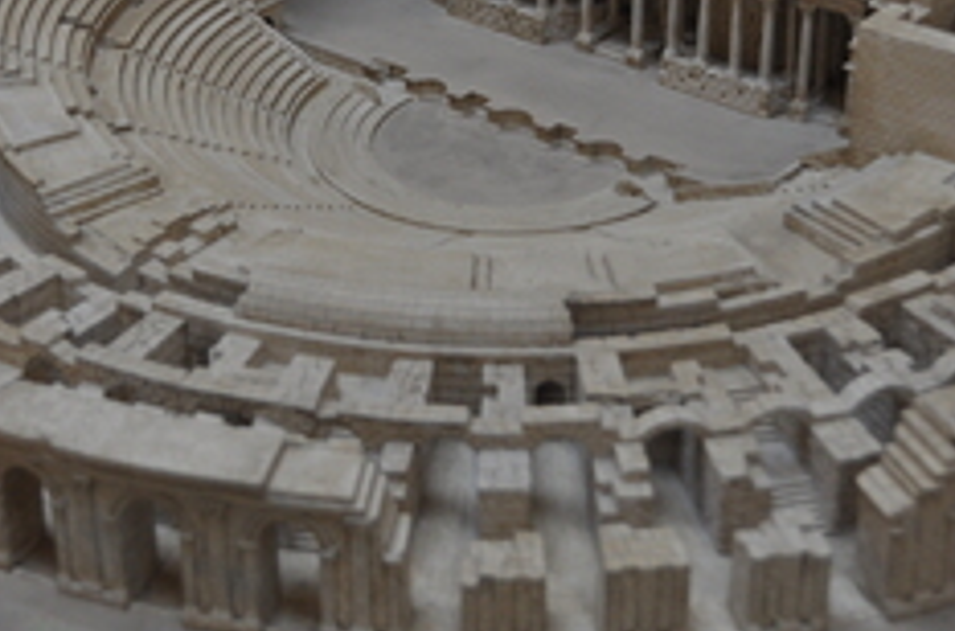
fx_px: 2327
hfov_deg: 23.2
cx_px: 398
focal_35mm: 88
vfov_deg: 15.3
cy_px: 86
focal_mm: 31
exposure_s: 1/80
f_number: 4.2
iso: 640
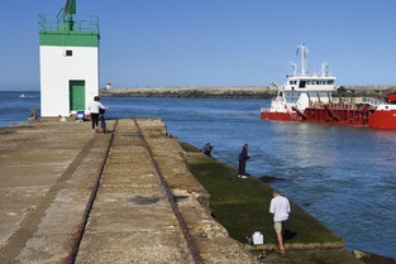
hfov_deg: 33.7
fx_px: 649
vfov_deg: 23.0
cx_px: 259
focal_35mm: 59
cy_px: 133
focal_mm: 44
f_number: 18
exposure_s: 1/250
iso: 200
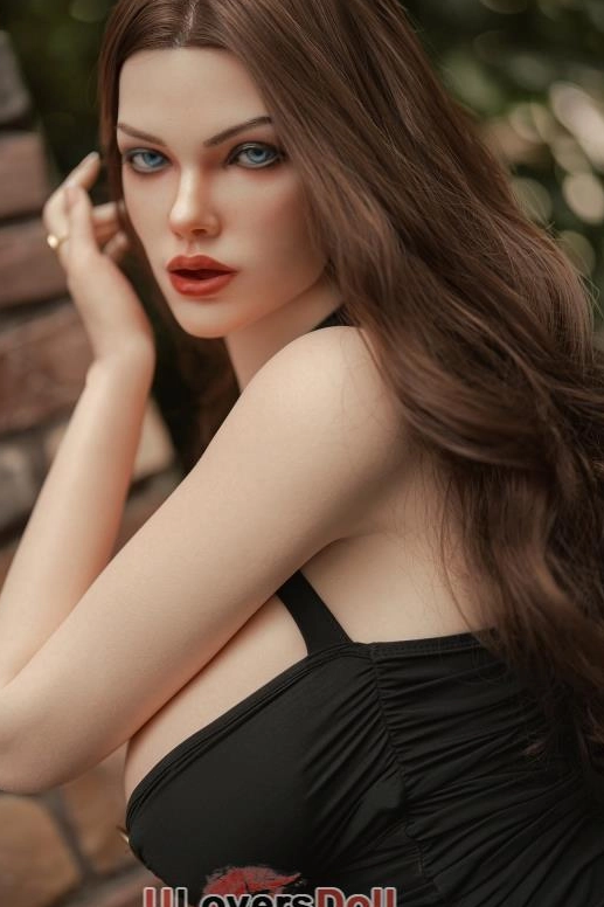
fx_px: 1460
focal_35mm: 58
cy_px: 428
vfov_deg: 34.5
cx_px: 270
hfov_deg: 23.4
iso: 100
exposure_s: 1/640
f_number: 1.4
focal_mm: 50
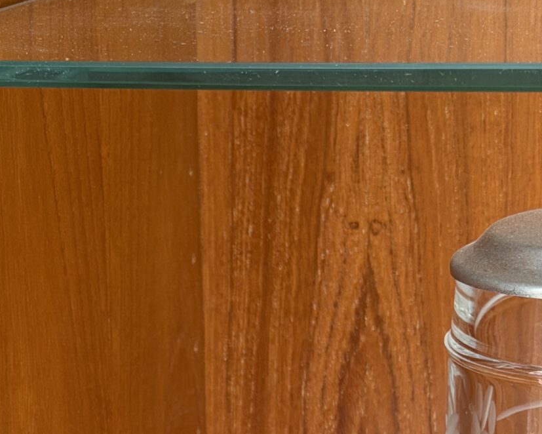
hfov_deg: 13.2
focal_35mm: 145
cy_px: 573
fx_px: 2327
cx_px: 68
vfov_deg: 10.4
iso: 64
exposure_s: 1/136
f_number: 1.78
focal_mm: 6.76
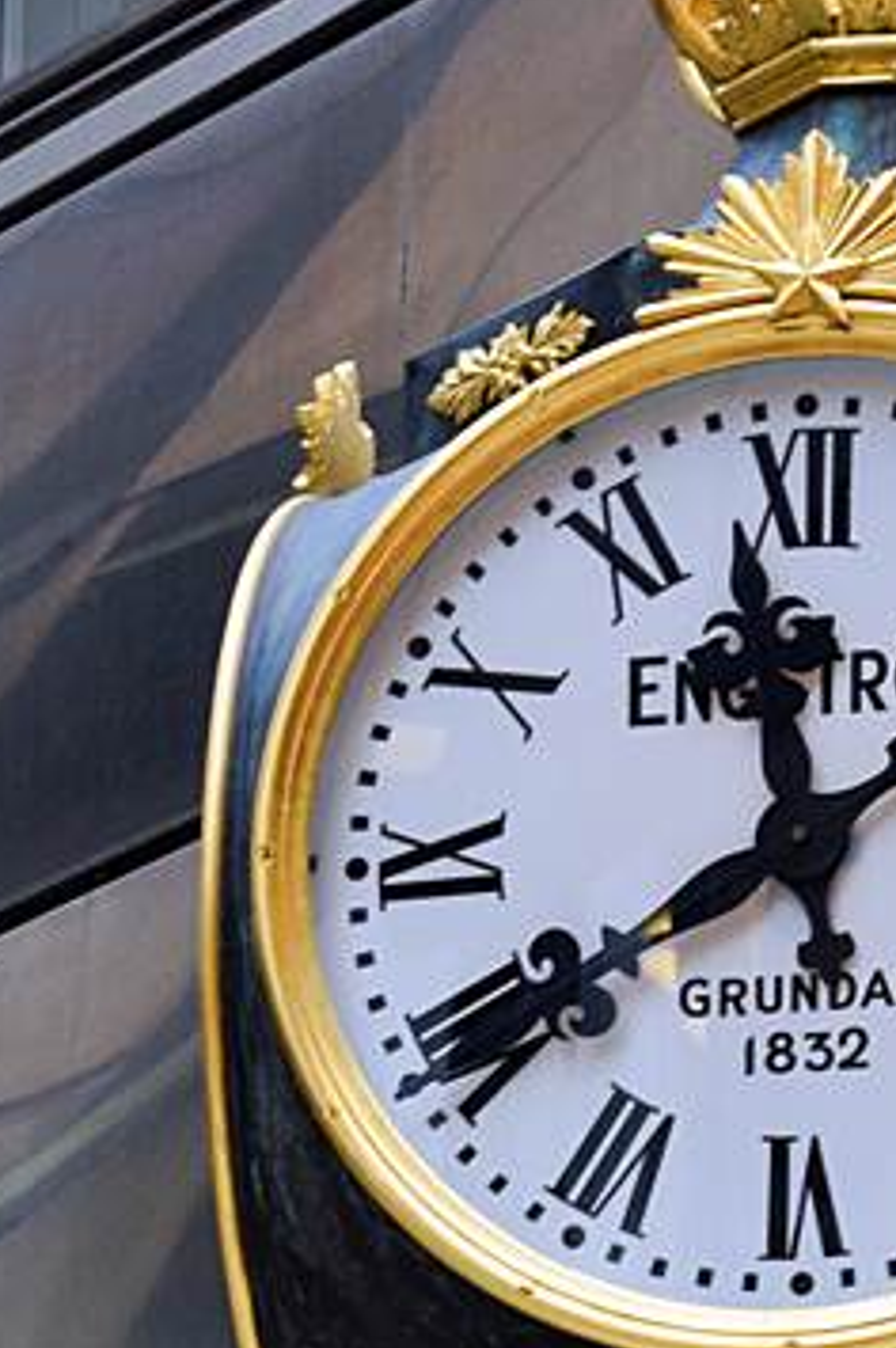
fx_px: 13924
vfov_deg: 5.5
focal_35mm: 372
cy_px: 598
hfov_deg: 3.7
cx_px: 945
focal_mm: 55
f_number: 5.6
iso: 500
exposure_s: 1/60
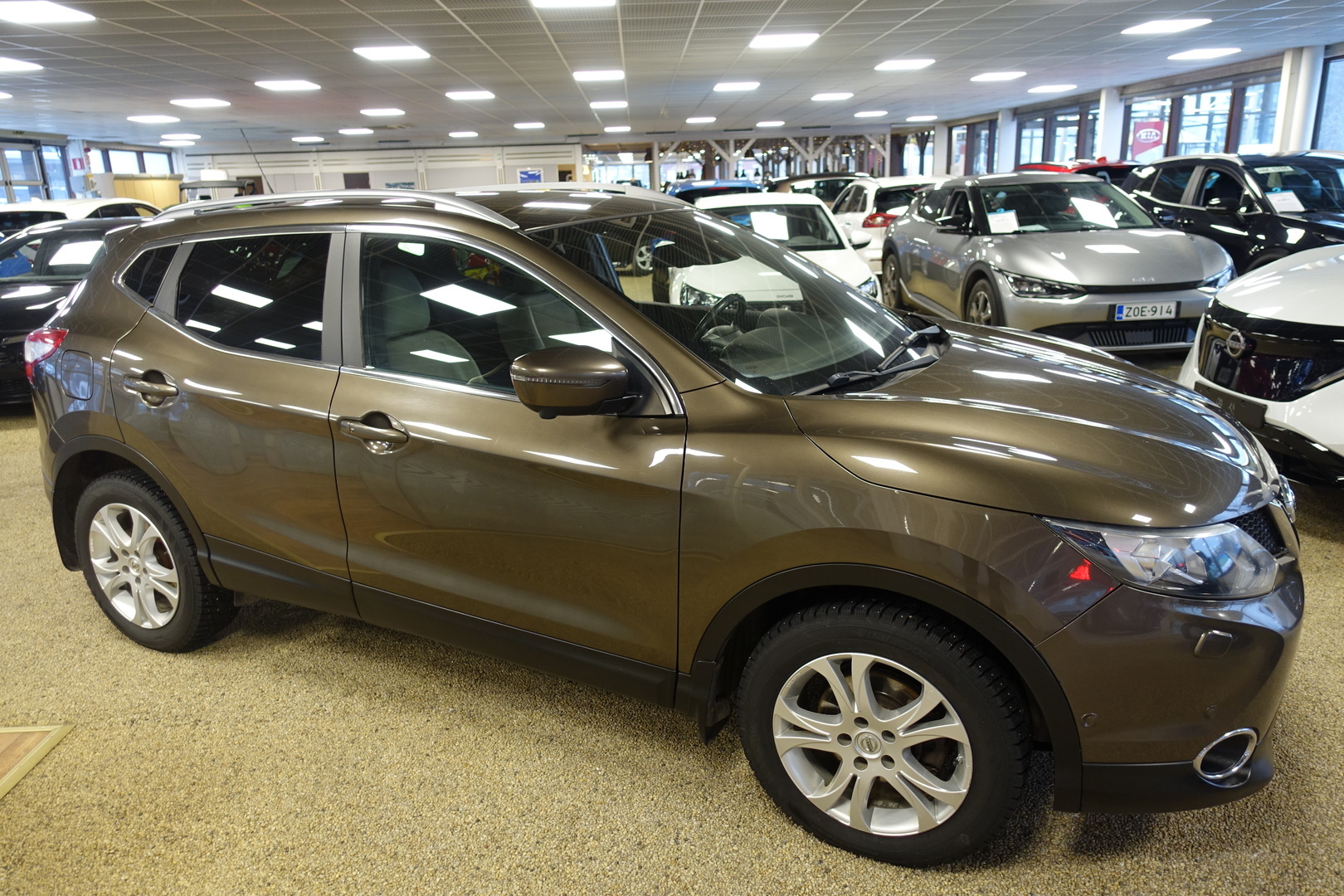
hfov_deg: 73.7
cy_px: 448
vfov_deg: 53.1
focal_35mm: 24
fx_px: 896
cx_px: 672
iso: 200
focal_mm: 8.8
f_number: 1.8
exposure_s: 1/30
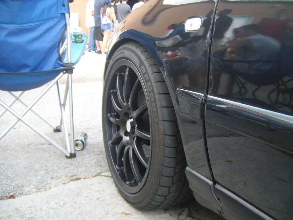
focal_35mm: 35
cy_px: 110
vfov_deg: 40.7
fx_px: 296
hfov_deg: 52.6
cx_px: 146
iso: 50
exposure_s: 1/100
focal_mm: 5.8
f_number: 2.8
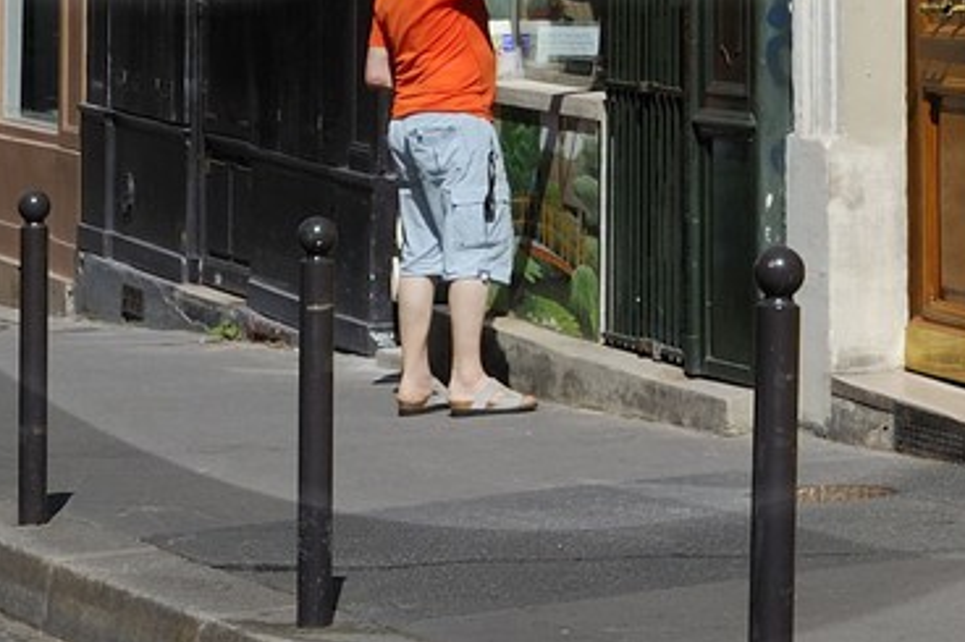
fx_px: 4072
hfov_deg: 13.5
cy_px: -432
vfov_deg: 8.7
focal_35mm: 152
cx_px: 535
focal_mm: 35
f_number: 18
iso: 200
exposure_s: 1/160
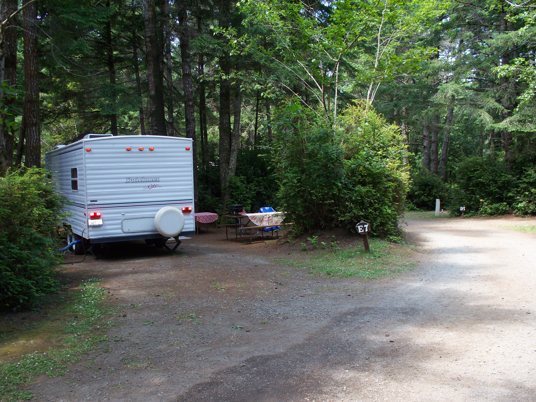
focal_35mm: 37
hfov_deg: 50.1
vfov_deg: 38.7
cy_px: 203
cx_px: 263
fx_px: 573
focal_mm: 7.54
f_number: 2.8
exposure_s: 1/60
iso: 64
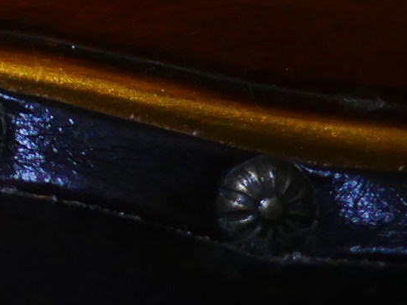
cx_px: -382
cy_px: -374
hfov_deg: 9.8
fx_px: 2223
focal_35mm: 189
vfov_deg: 7.4
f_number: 1.7
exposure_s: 1/60
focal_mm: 20
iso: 800
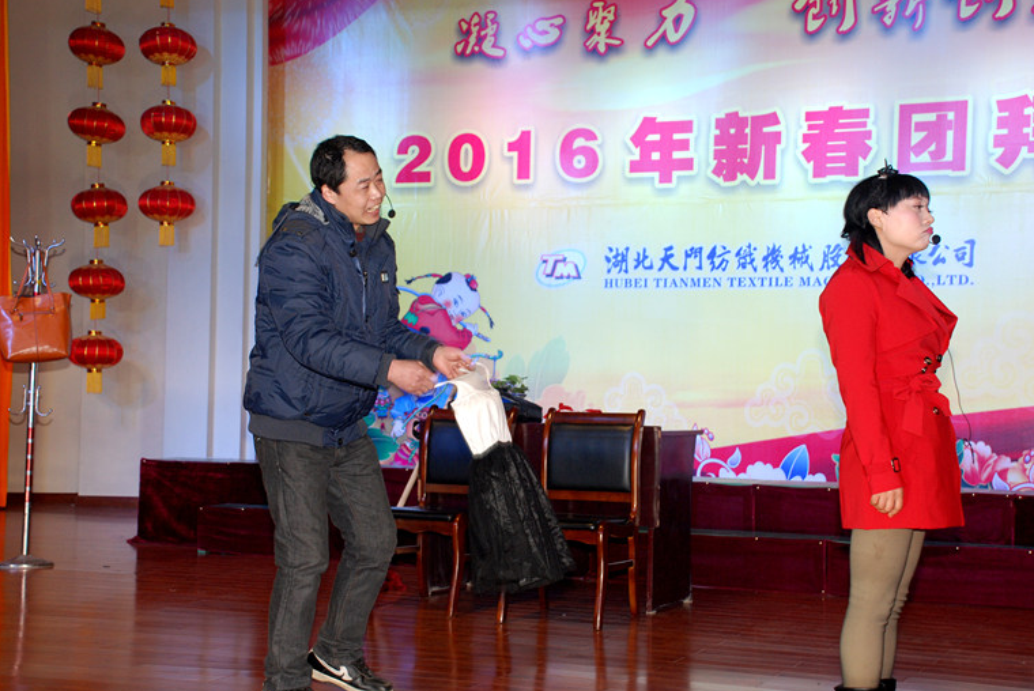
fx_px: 1725
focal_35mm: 60
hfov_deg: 33.4
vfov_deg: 22.7
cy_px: 356
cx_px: 513
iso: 400
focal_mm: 38
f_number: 5
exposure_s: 1/80
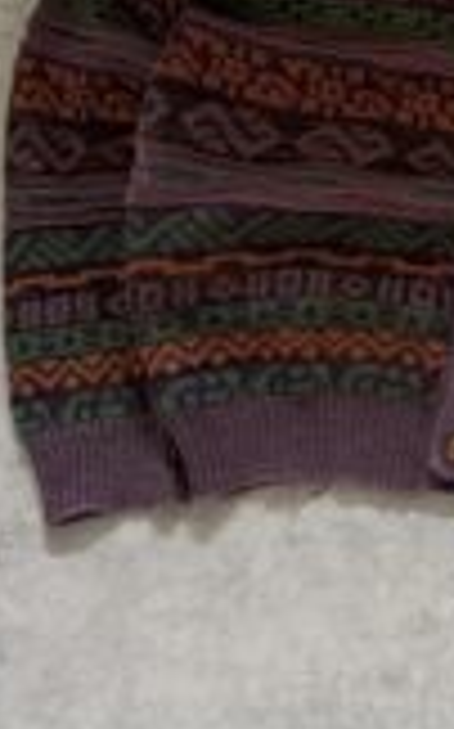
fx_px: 1249
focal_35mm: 63
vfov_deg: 31.8
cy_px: 166
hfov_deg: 19.4
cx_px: 544
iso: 1000
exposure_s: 1/34
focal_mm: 6.76
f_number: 1.78
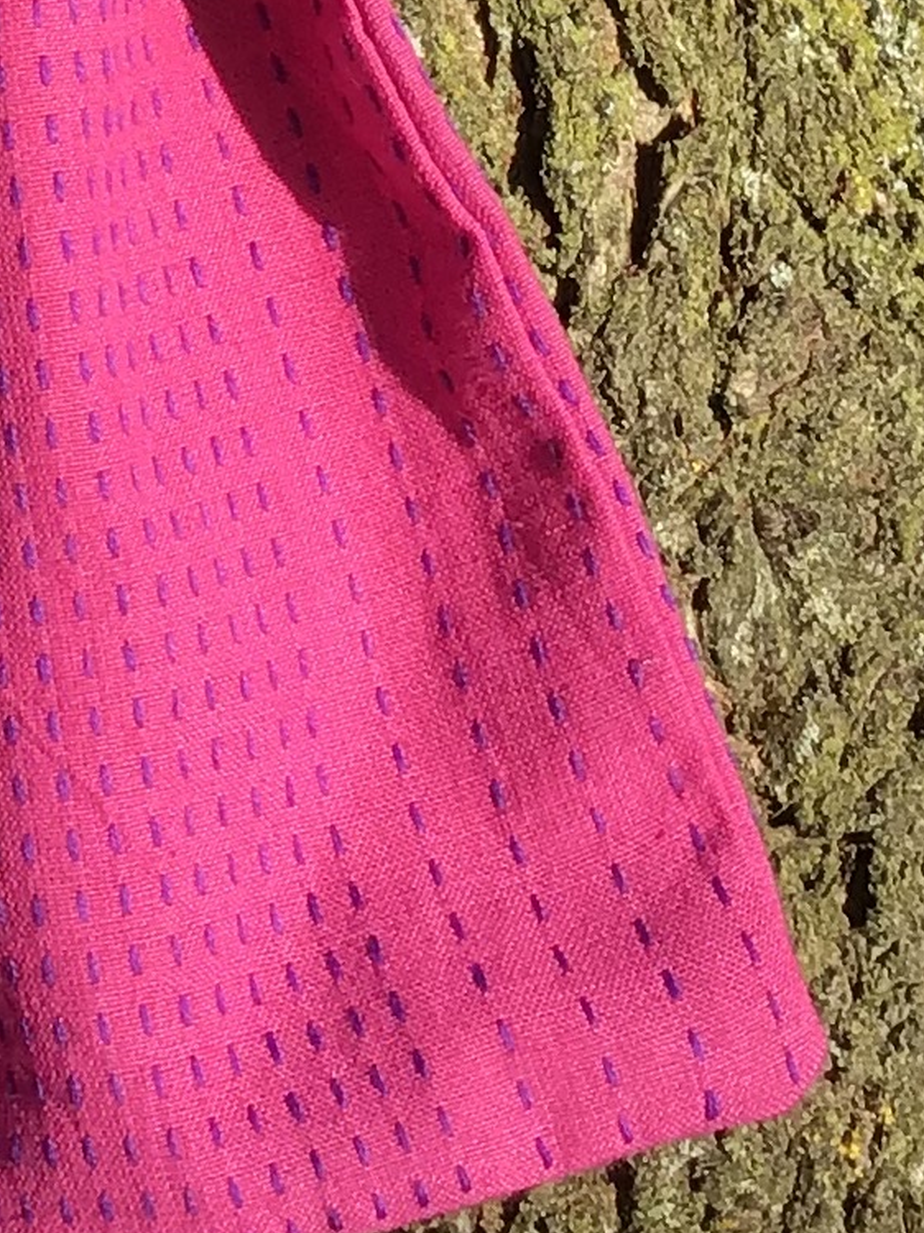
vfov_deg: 13.6
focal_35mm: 135
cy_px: -692
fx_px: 4807
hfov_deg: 10.6
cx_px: -472
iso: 25
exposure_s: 1/443
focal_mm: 3.3
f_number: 2.4
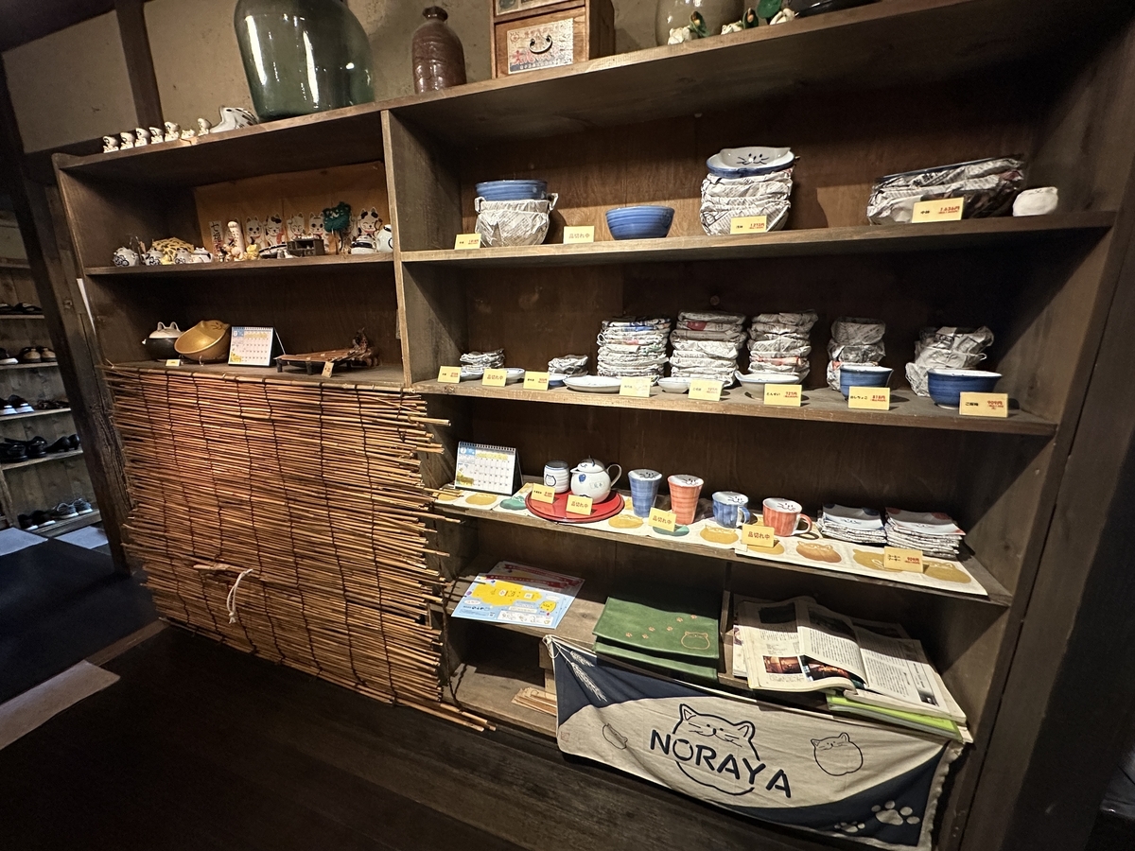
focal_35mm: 14
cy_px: 426
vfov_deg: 85.7
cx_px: 568
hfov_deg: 102.1
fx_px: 459
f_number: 2.2
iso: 500
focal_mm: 2.22
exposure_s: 1/50
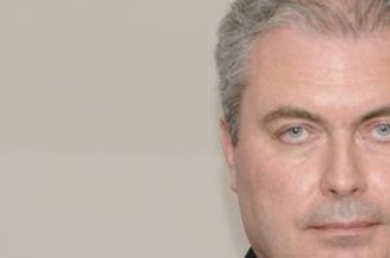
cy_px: 183
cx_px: 409
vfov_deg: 2.7
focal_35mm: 515
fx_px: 5567
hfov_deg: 4.0
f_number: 4.8
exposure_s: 1/160
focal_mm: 140
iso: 1250
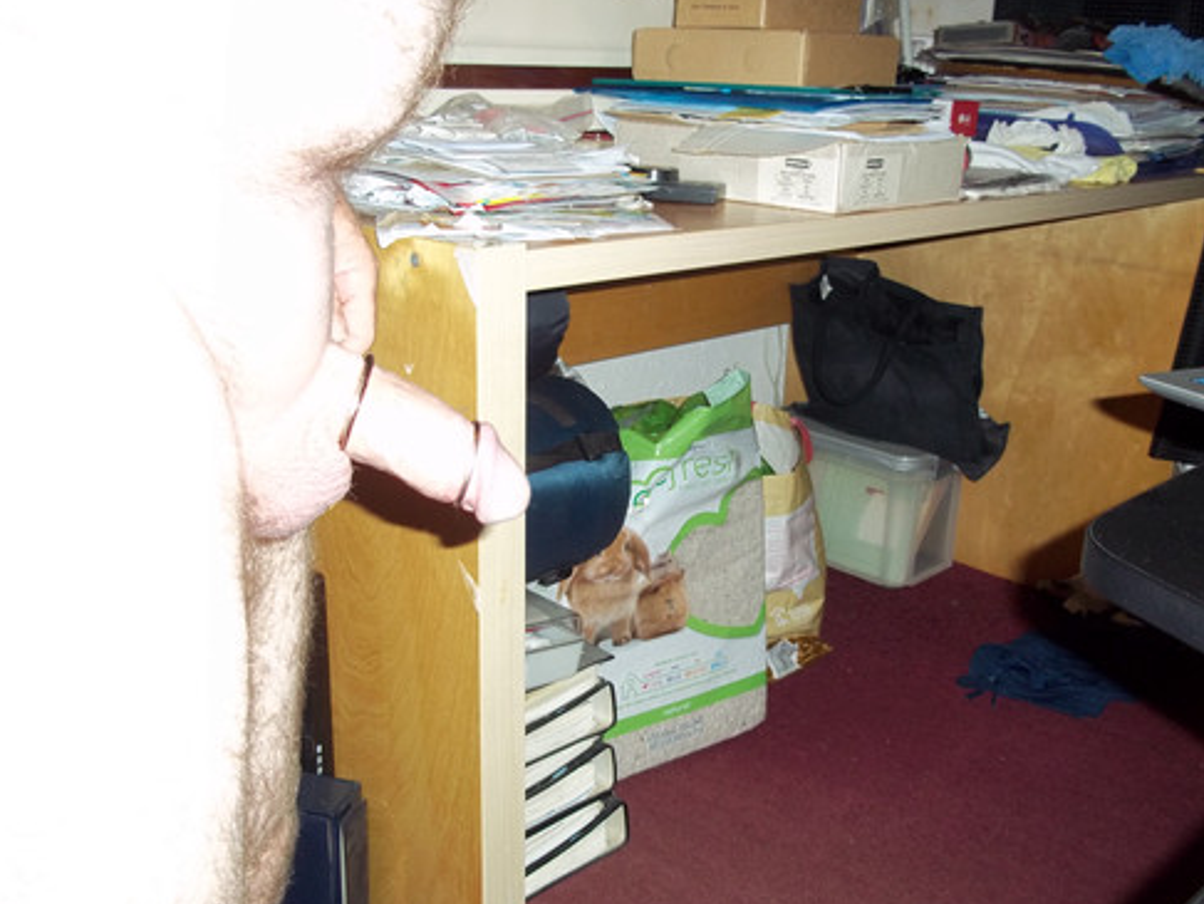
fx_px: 1288
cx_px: 617
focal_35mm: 37
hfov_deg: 50.1
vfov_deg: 38.7
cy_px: 450
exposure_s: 1/30
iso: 160
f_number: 3.1
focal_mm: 6.5
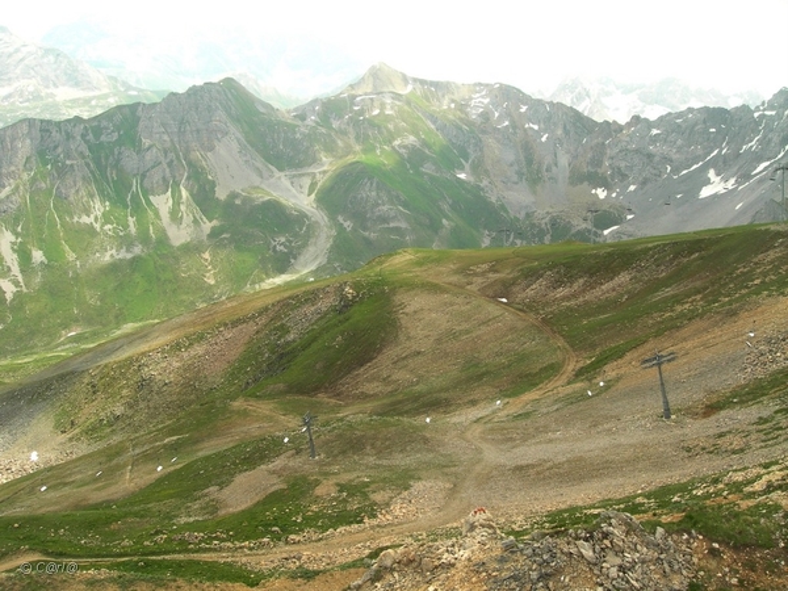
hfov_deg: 49.0
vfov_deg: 37.7
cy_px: 296
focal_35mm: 38
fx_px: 865
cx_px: 394
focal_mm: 7.8
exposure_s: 1/168
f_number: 4.8
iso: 50
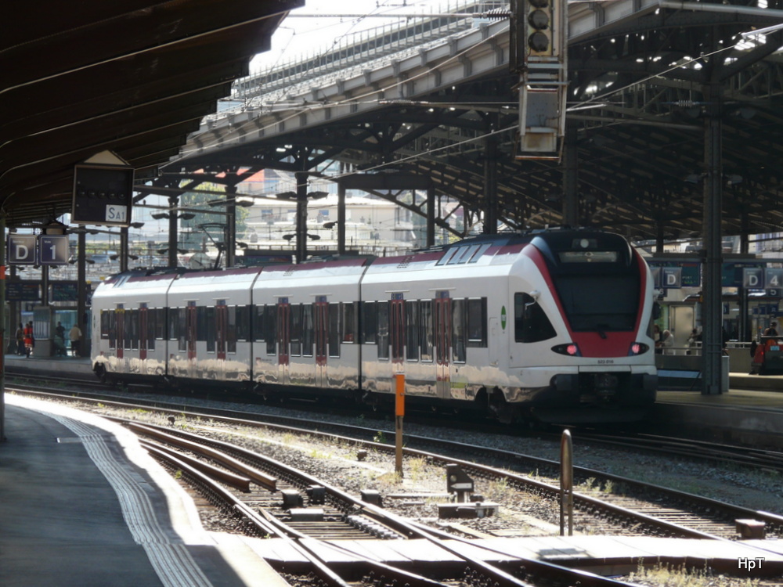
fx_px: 4207
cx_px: 392
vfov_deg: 8.0
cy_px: 294
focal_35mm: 186
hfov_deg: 10.6
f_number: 4
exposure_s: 1/200
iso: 100
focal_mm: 30.6
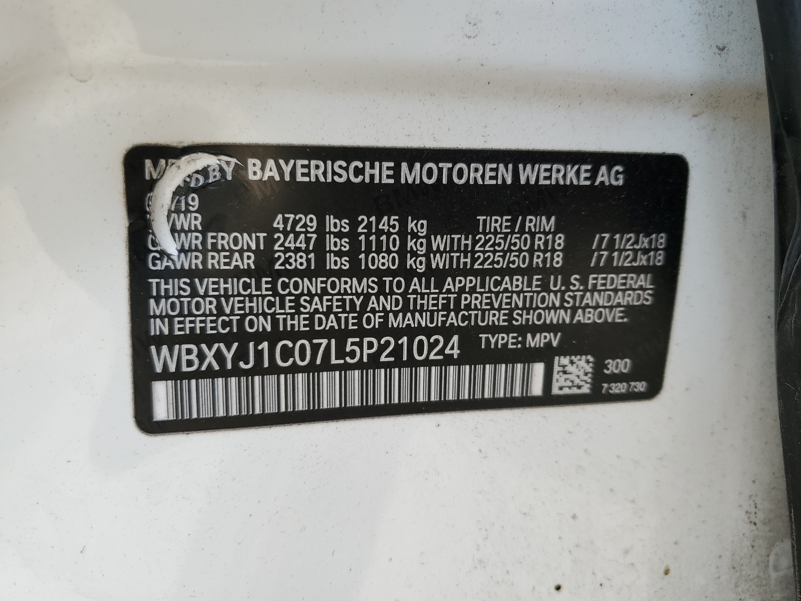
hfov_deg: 67.3
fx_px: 602
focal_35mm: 26
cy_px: 300
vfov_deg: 53.1
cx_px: 400
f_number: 1.5
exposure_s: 1/323
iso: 50
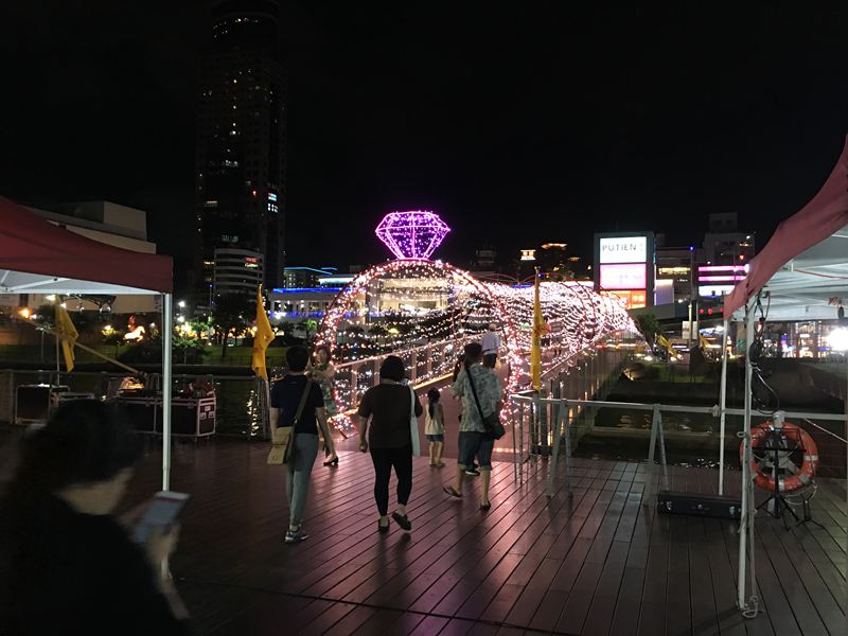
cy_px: 318
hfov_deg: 61.7
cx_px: 424
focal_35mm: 29
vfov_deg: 48.2
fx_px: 710
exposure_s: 1/8
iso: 100
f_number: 2.2
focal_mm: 4.15
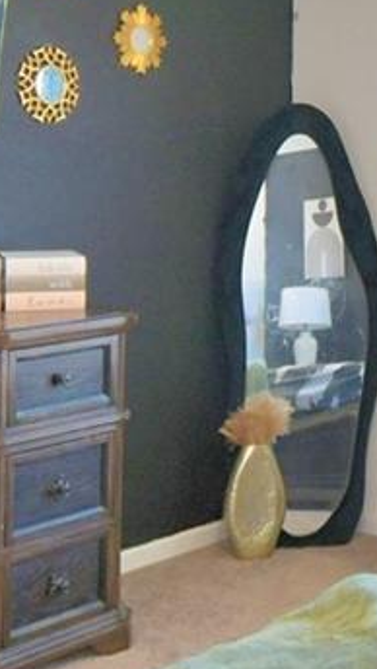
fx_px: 1295
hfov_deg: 15.8
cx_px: 470
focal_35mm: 73
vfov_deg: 28.6
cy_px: 173
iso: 200
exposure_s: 1/50
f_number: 4.5
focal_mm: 10
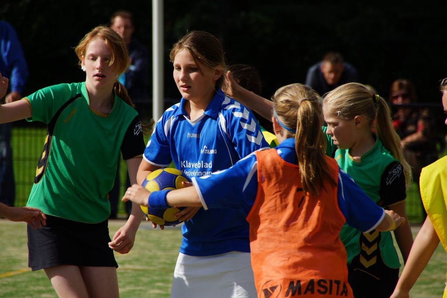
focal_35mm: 375
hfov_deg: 5.5
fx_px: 4654
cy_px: 149
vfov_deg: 3.7
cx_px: 224
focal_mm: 250
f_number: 7.1
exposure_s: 1/500
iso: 100
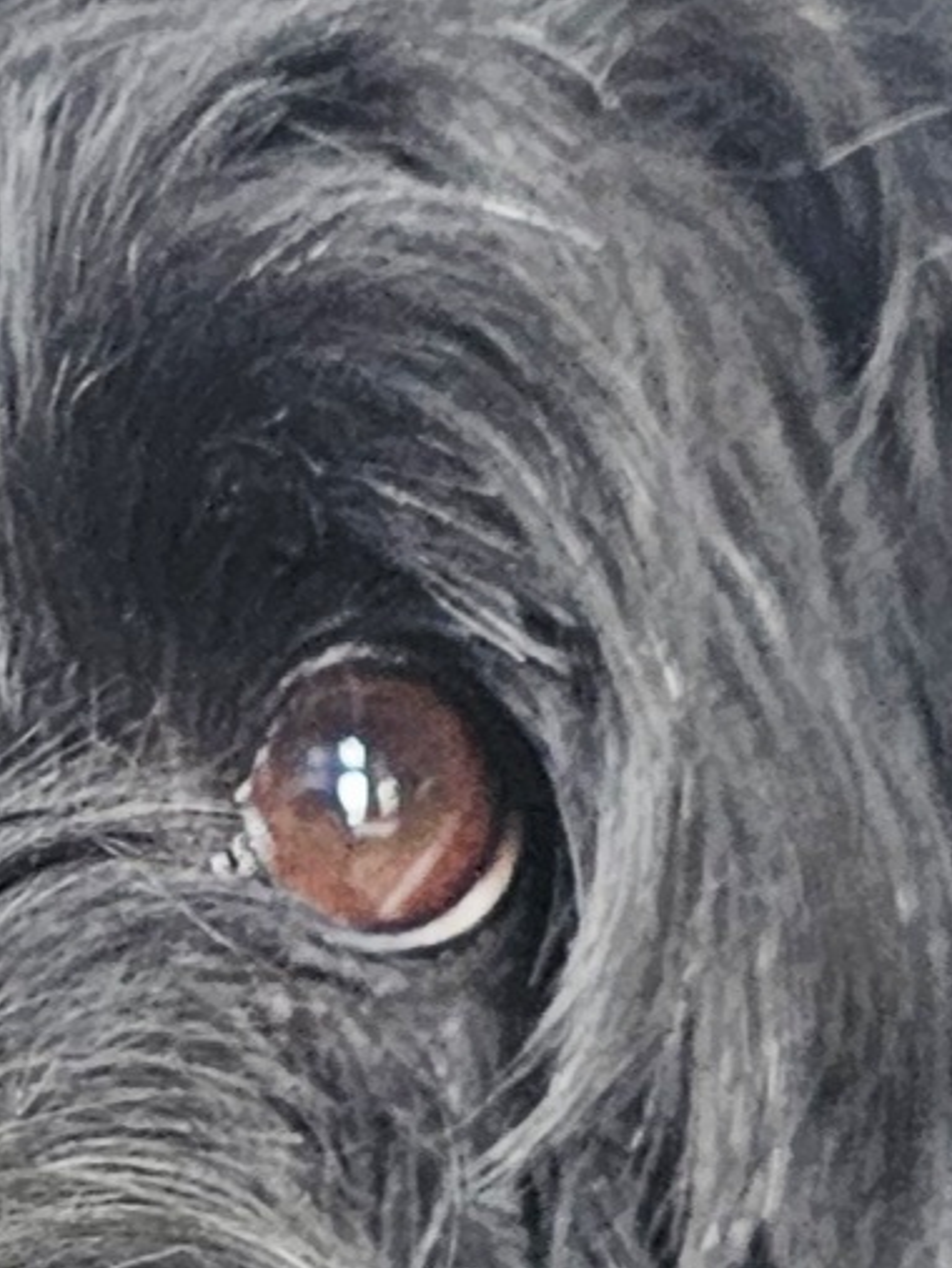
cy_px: 2037
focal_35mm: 98
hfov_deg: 14.5
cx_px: -262
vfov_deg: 17.5
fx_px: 3591
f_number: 1.7
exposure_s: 1/120
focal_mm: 6.3
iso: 640
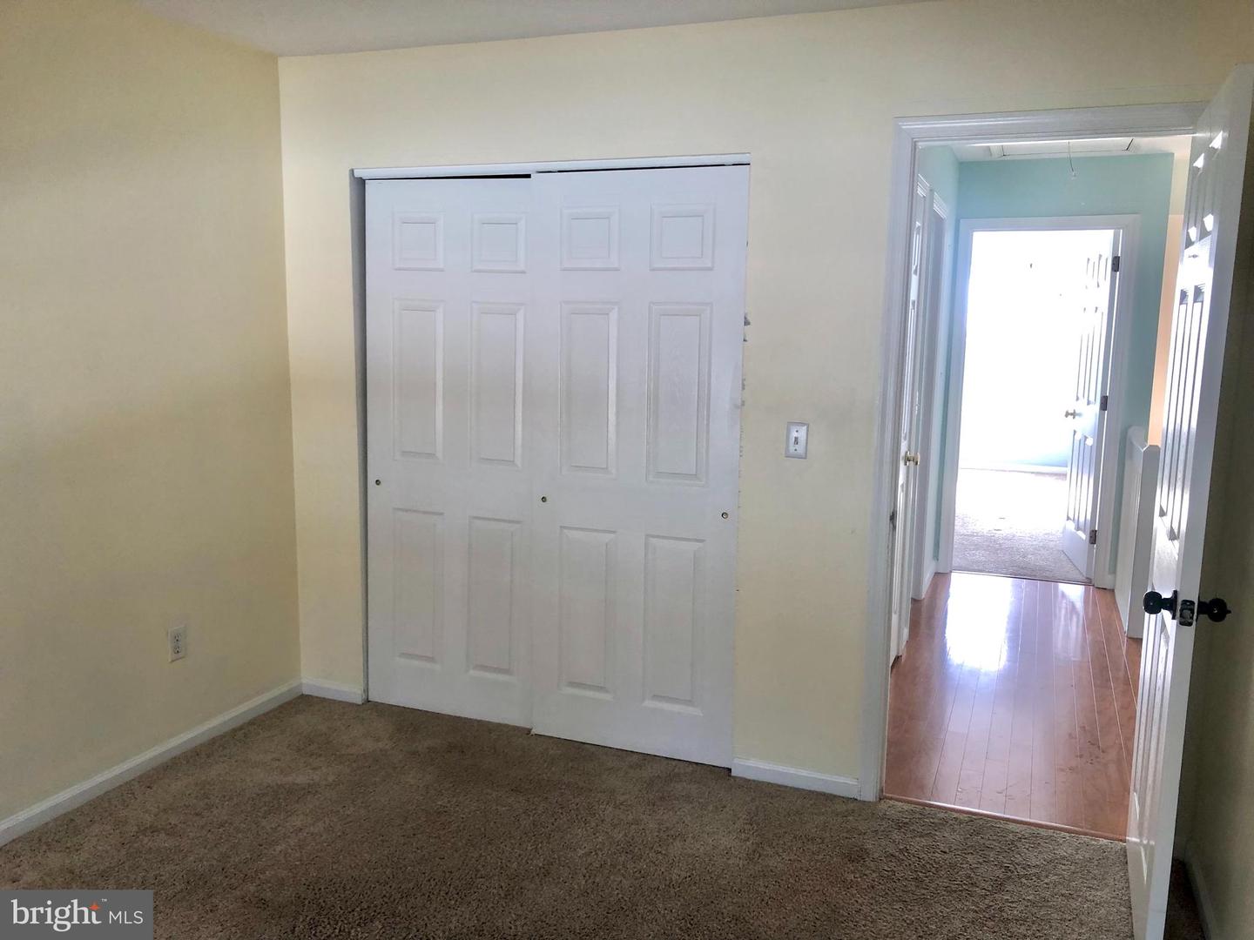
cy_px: 470
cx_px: 627
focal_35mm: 28
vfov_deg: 49.7
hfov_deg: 63.4
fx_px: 1014
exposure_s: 1/40
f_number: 1.8
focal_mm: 3.99
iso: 20
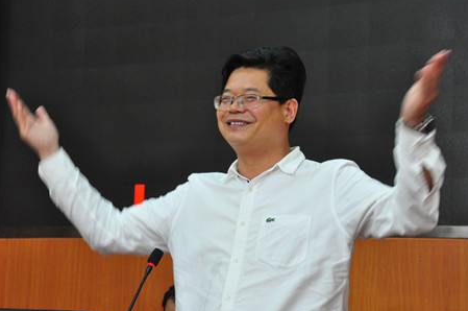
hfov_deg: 18.9
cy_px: 144
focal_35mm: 109
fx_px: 1409
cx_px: 224
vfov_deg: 12.6
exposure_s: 1/50
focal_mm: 65
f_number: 8
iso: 1600
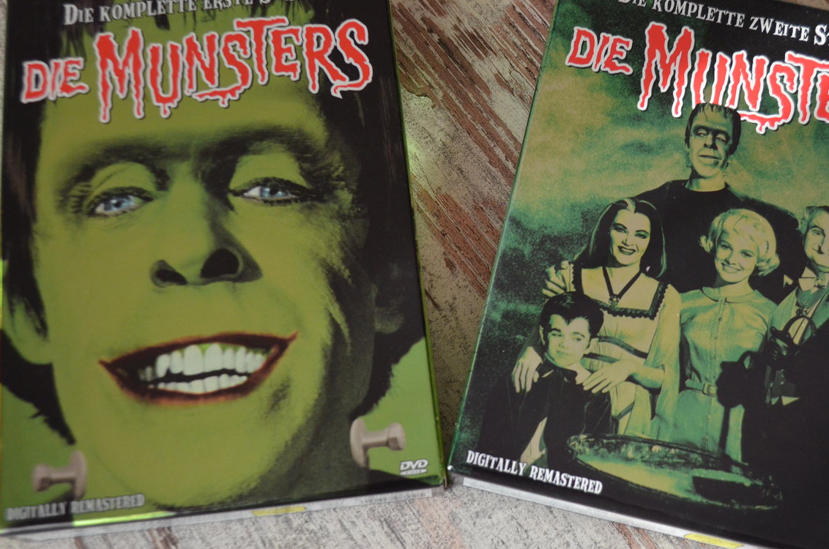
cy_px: 236
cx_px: 456
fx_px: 1103
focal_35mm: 48
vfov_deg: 27.9
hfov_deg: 41.1
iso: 1600
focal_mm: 24
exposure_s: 1/500
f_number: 4
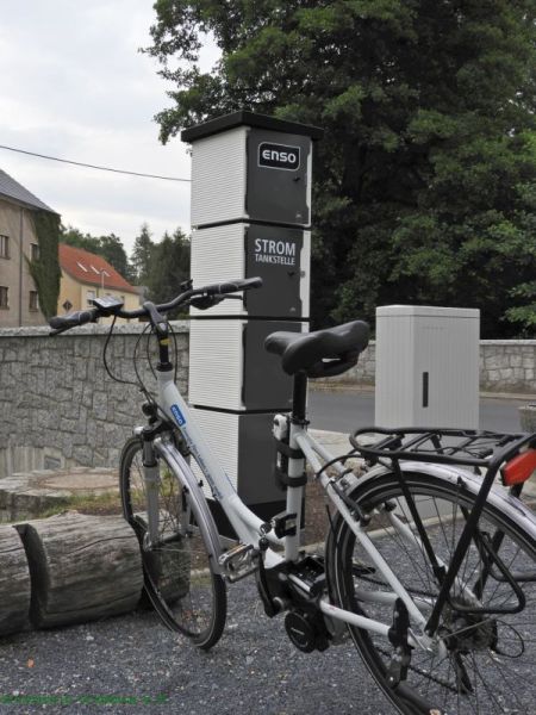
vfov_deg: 46.8
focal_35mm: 40
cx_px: 268
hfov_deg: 36.0
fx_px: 826
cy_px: 358
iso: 100
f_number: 3.8
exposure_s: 1/500
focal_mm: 7.2
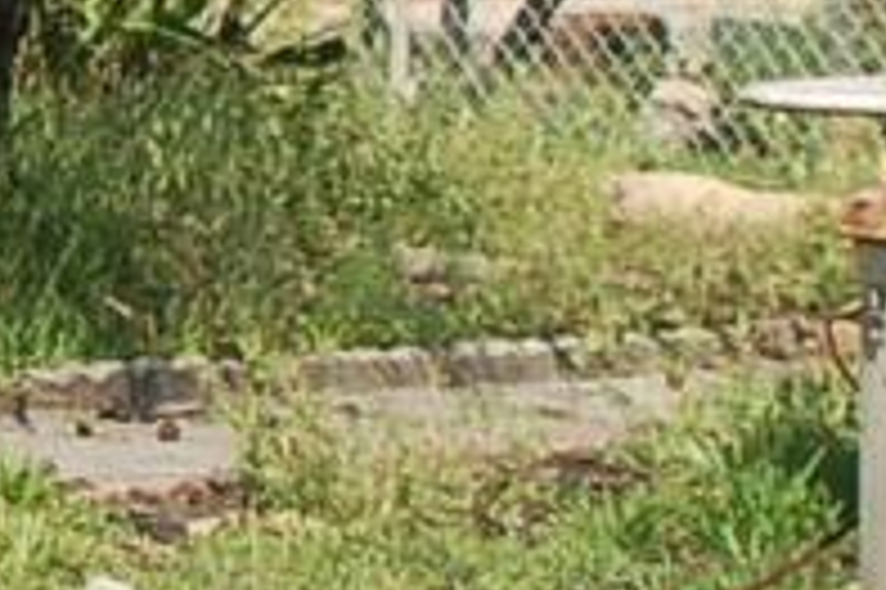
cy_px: -56
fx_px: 4785
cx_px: -490
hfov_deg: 10.2
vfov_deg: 7.0
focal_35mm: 195
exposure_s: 1/320
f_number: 9
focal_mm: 25
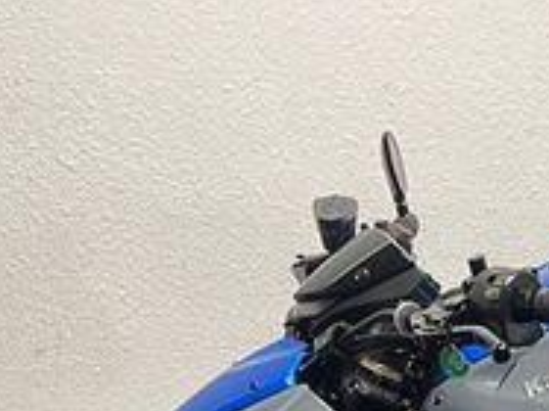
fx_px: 1411
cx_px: 640
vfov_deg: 15.1
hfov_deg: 20.7
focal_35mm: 89
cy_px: 649
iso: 125
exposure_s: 1/50
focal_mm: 5.1
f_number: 1.6
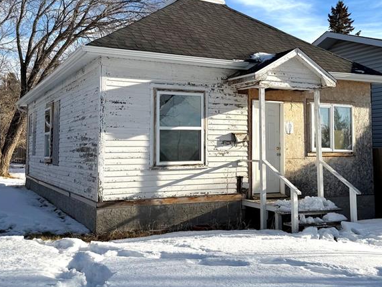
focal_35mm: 43
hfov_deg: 43.5
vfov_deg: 33.5
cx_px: 236
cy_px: 112
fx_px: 475
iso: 80
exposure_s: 1/4975
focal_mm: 6.76
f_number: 1.78
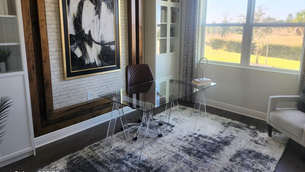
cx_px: 157
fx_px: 210
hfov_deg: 71.9
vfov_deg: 44.2
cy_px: 73
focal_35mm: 26
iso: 64
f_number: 1.8
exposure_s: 1/120
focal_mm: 5.54
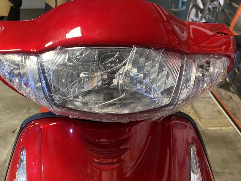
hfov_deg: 53.9
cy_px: 67
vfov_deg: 41.5
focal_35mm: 34
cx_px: 108
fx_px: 237
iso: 250
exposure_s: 1/50
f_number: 1.8
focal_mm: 4.25
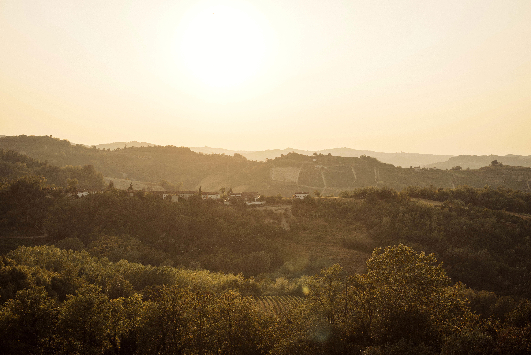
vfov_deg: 27.0
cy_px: 178
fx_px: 738
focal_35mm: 50
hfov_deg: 39.6
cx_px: 266
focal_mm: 50
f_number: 6.3
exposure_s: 1/1000
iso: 250
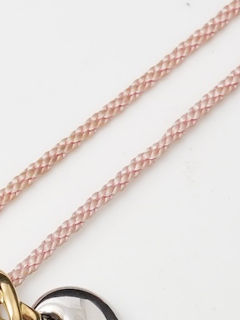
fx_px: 2006
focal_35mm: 217
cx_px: 24
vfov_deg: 9.1
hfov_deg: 6.8
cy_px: 305
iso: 500
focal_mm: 30
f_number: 18
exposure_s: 1/125
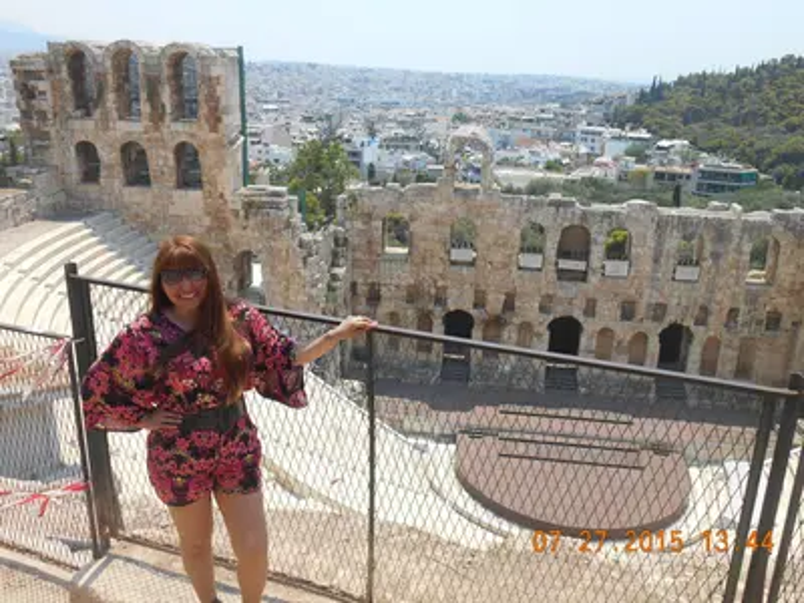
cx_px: 402
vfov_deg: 45.4
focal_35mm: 31
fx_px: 720
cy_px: 302
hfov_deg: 58.4
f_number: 3.6
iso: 80
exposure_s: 1/800
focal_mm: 5.5
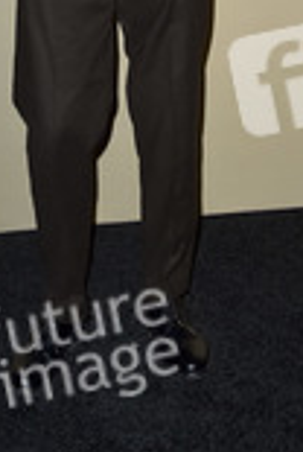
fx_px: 1295
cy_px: -79
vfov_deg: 18.8
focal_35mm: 103
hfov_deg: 13.3
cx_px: 115
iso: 320
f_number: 6.3
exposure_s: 1/250
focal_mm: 40
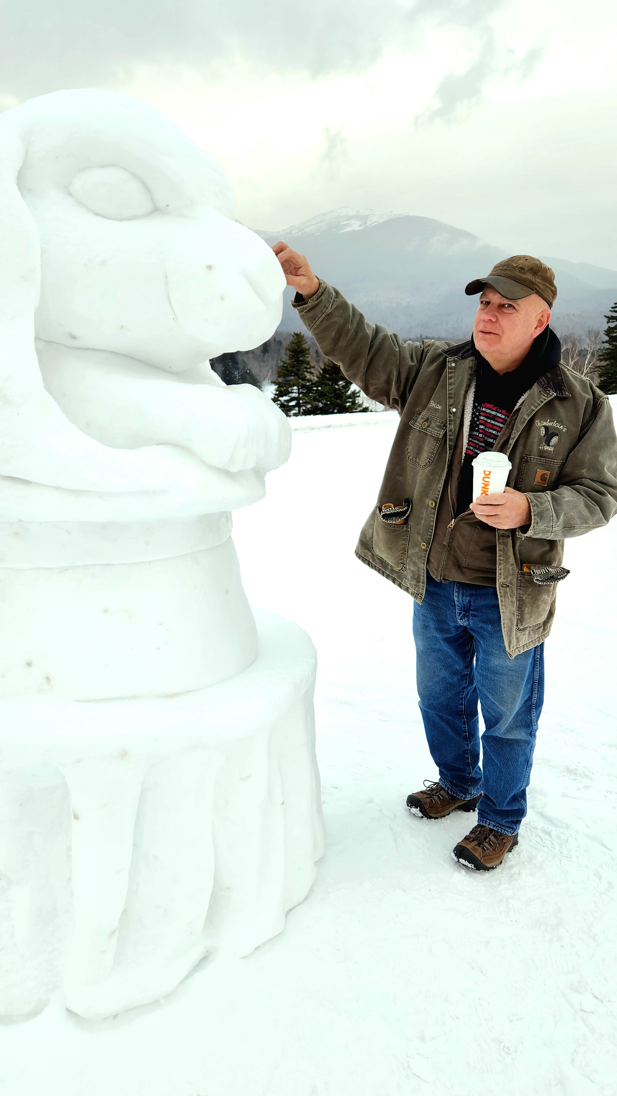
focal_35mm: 26
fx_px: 756
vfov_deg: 71.9
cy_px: 538
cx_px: 308
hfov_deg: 44.4
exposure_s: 1/182
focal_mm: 5.4
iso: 32
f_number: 1.8
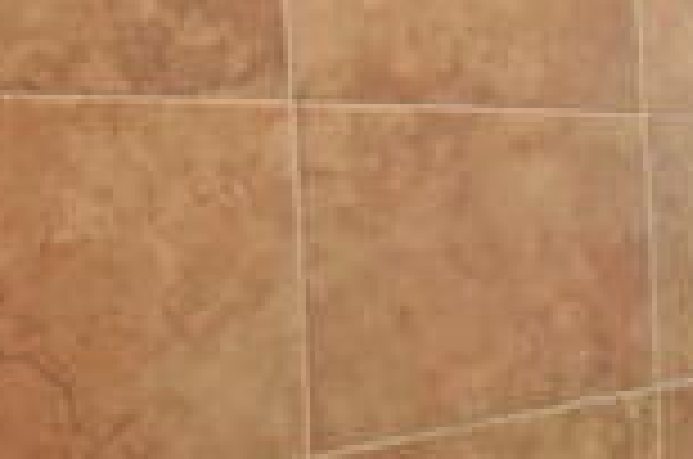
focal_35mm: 64
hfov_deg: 27.1
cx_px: 866
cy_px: 182
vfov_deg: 21.1
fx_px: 1229
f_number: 5
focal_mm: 10
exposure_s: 1/200
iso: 800
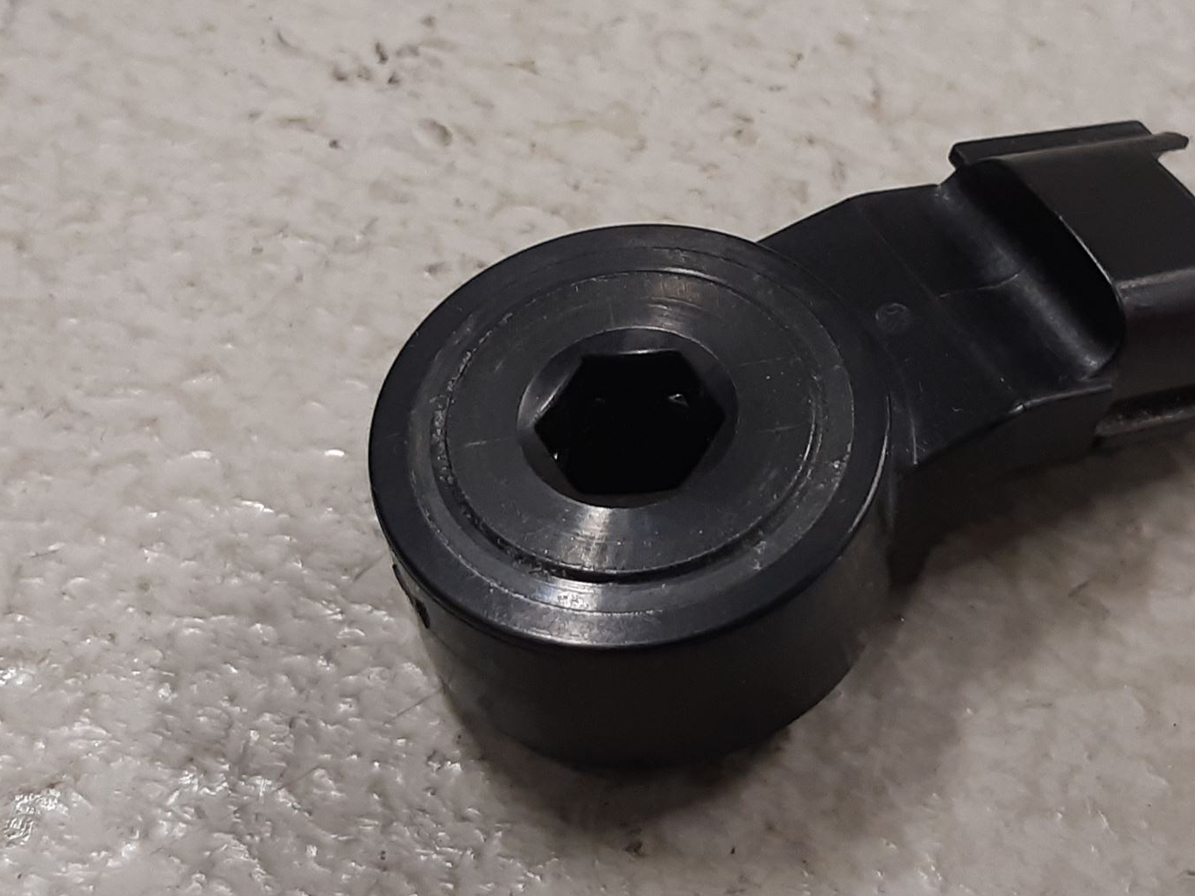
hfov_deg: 47.3
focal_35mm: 39
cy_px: 323
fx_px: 1346
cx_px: 760
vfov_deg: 36.6
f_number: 1.7
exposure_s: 1/50
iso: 125
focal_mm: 3.93
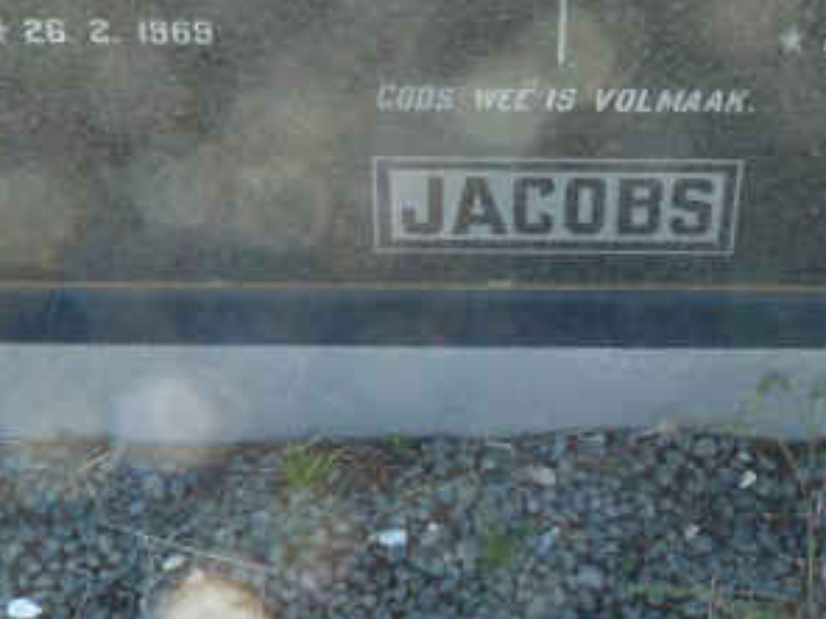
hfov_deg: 28.8
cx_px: 547
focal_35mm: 67
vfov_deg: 21.6
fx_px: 1599
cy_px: 93
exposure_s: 1/30
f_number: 6.3
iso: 100
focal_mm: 4.1
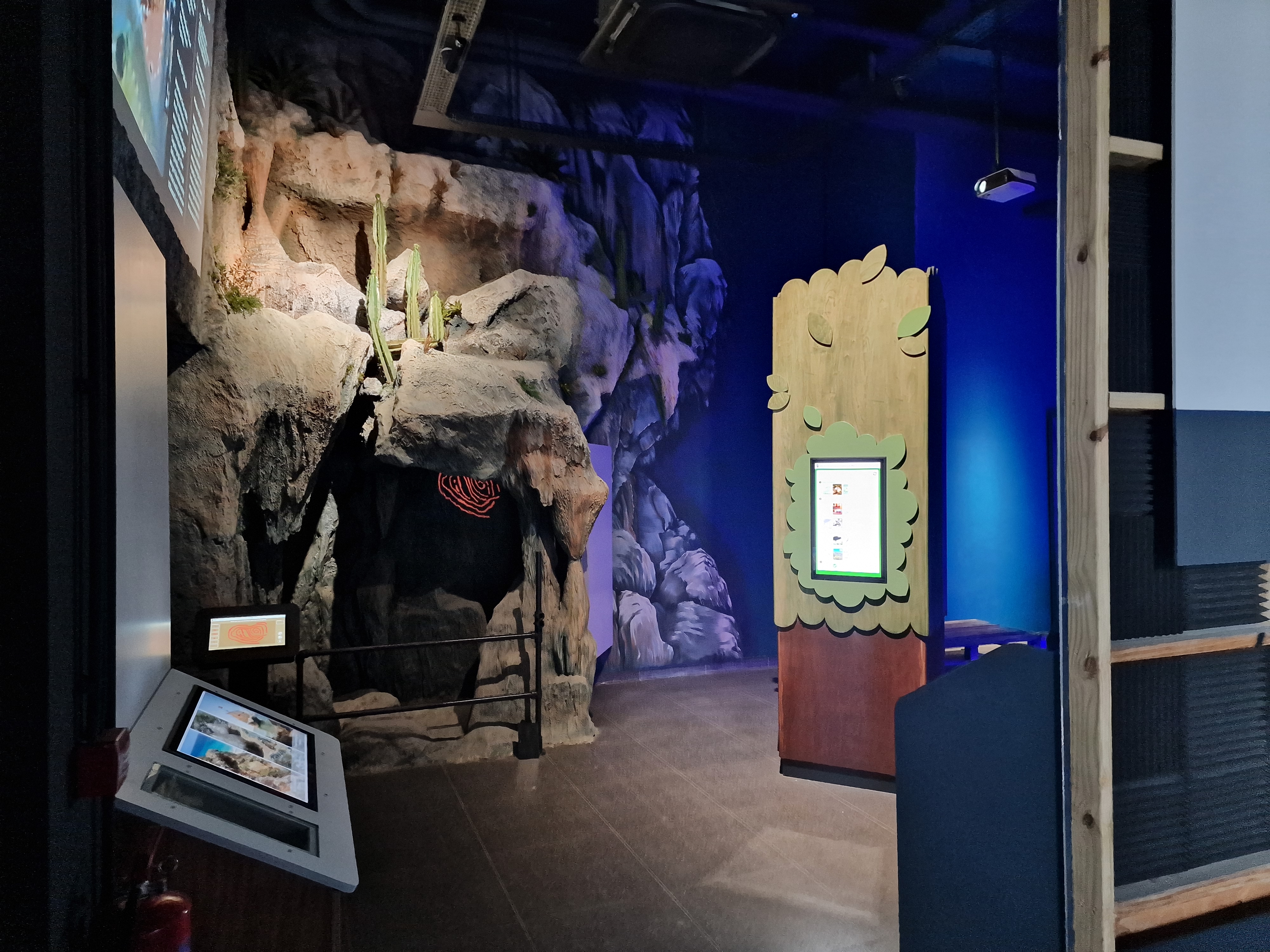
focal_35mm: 23
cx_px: 635
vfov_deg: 58.9
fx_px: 844
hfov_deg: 73.9
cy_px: 476
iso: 640
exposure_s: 1/30
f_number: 1.8
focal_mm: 6.4
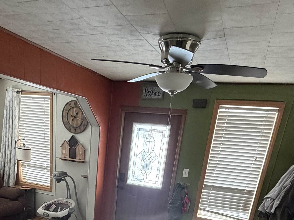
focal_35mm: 32
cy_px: 241
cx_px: 120
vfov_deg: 37.2
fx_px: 272
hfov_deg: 56.5
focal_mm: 2.22
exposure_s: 1/60
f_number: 2.2
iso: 500
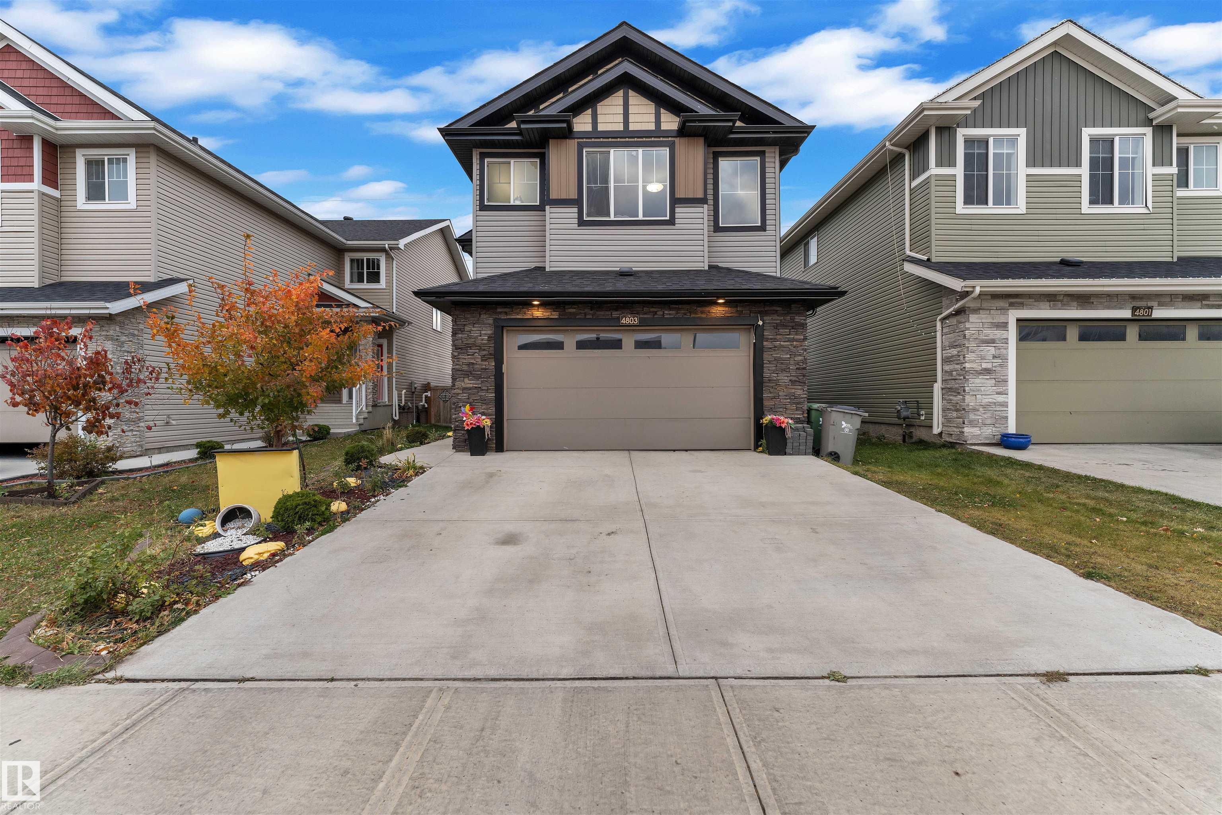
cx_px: 611
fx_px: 475
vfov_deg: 81.2
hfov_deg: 104.3
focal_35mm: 14
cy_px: 408
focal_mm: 14
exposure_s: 1/200
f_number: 5
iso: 400
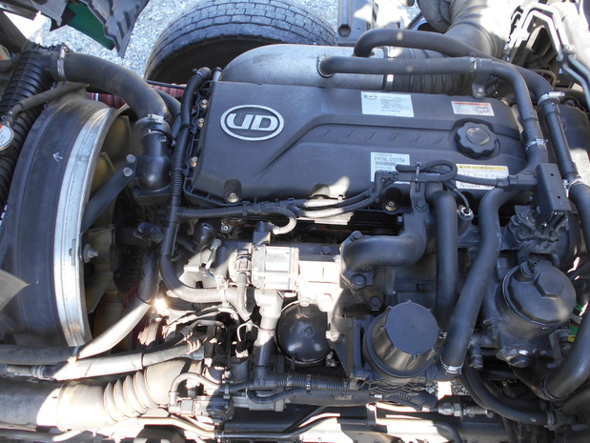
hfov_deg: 58.3
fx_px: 529
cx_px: 294
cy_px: 225
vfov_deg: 45.5
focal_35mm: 31
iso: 80
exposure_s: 1/60
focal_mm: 5.1
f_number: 3.4
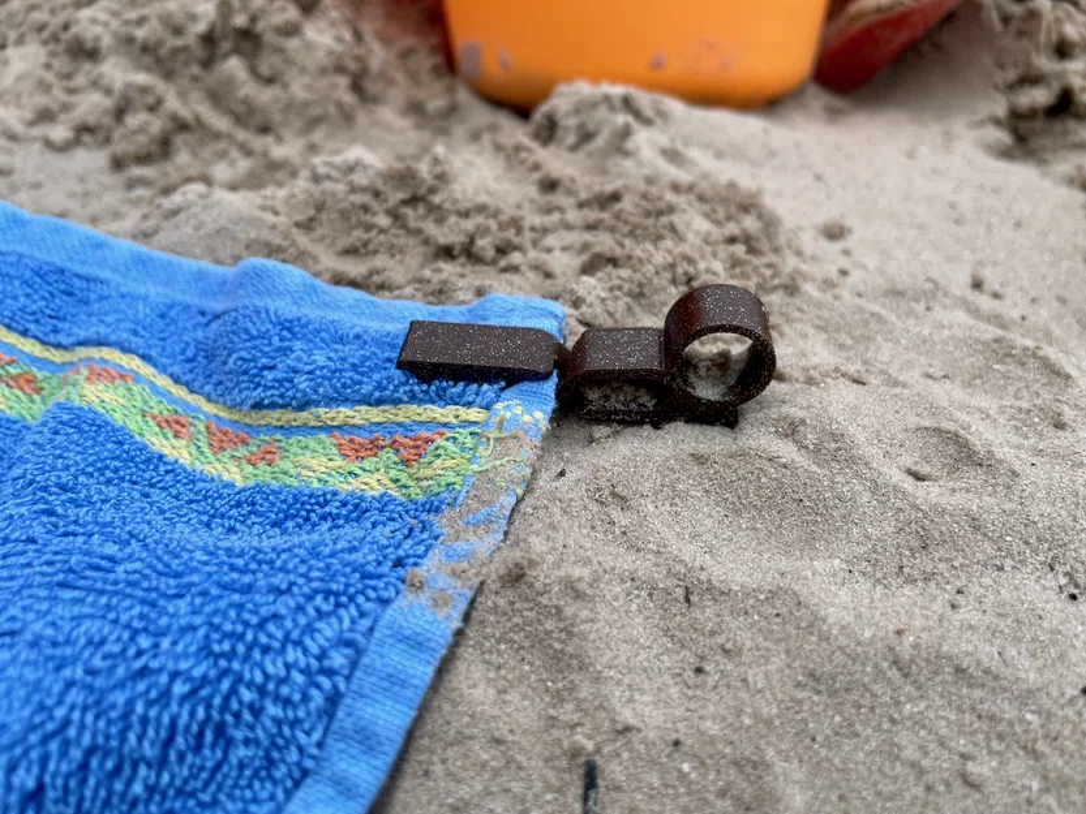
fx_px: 816
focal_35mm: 26
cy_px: 407
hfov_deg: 67.3
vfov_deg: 53.1
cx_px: 543
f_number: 1.6
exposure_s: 1/373
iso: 32
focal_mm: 4.2
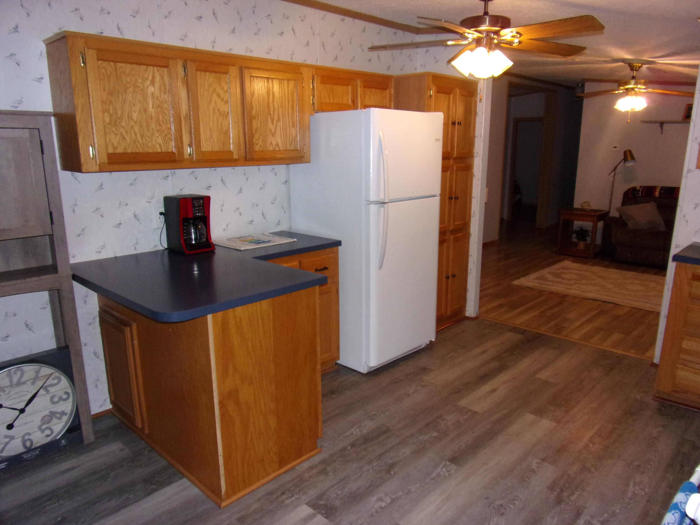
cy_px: 262
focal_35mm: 24
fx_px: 485
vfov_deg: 56.8
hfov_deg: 71.6
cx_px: 350
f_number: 3.3
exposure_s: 1/34
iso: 200
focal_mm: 4.3
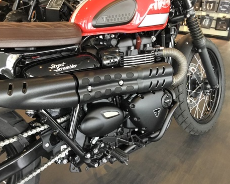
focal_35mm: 33
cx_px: 110
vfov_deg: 44.6
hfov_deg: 54.2
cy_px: 91
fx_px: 225
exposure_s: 1/30
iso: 250
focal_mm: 3.3
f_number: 2.4
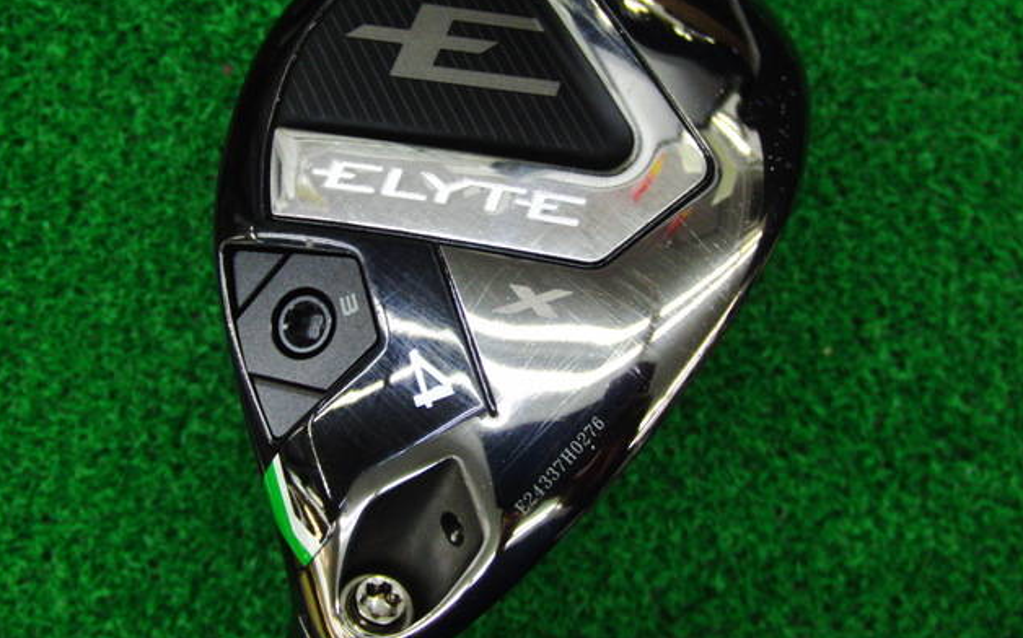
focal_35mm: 40
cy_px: 252
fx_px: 1115
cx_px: 505
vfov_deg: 31.9
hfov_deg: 49.3
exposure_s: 1/60
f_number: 3.6
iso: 400
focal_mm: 6.42
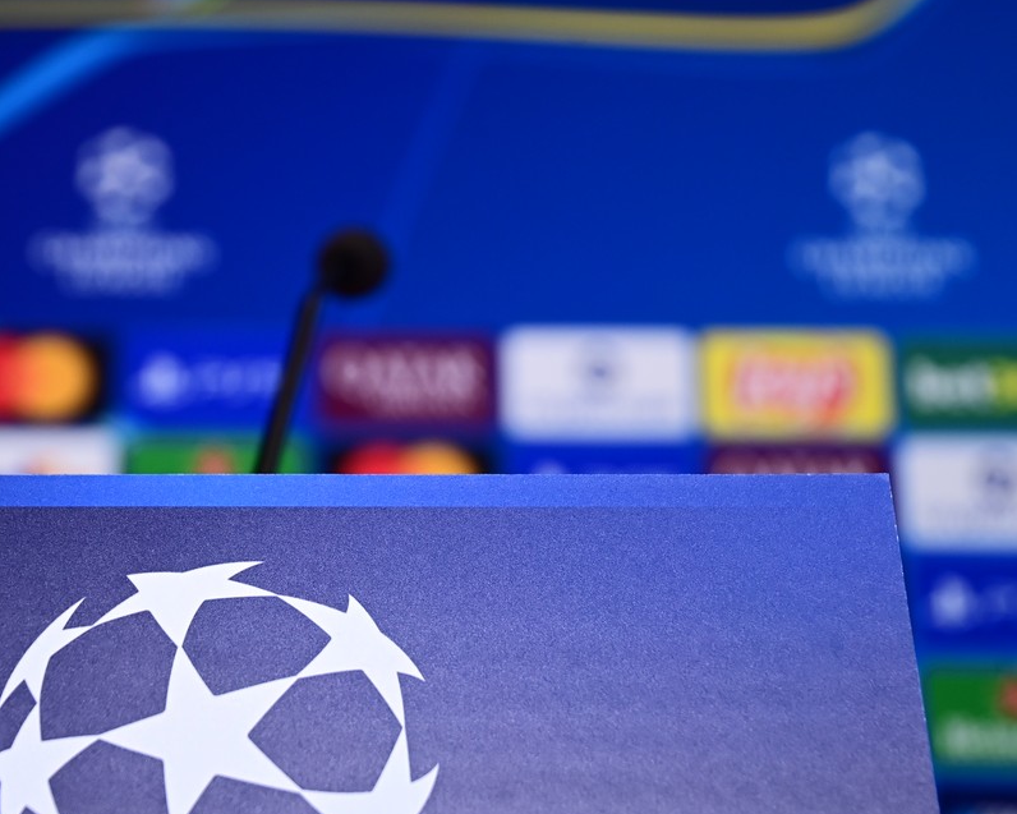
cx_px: 254
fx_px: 2468
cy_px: 506
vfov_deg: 18.7
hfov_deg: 23.1
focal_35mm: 82
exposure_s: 1/400
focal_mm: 58
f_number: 4
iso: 2000
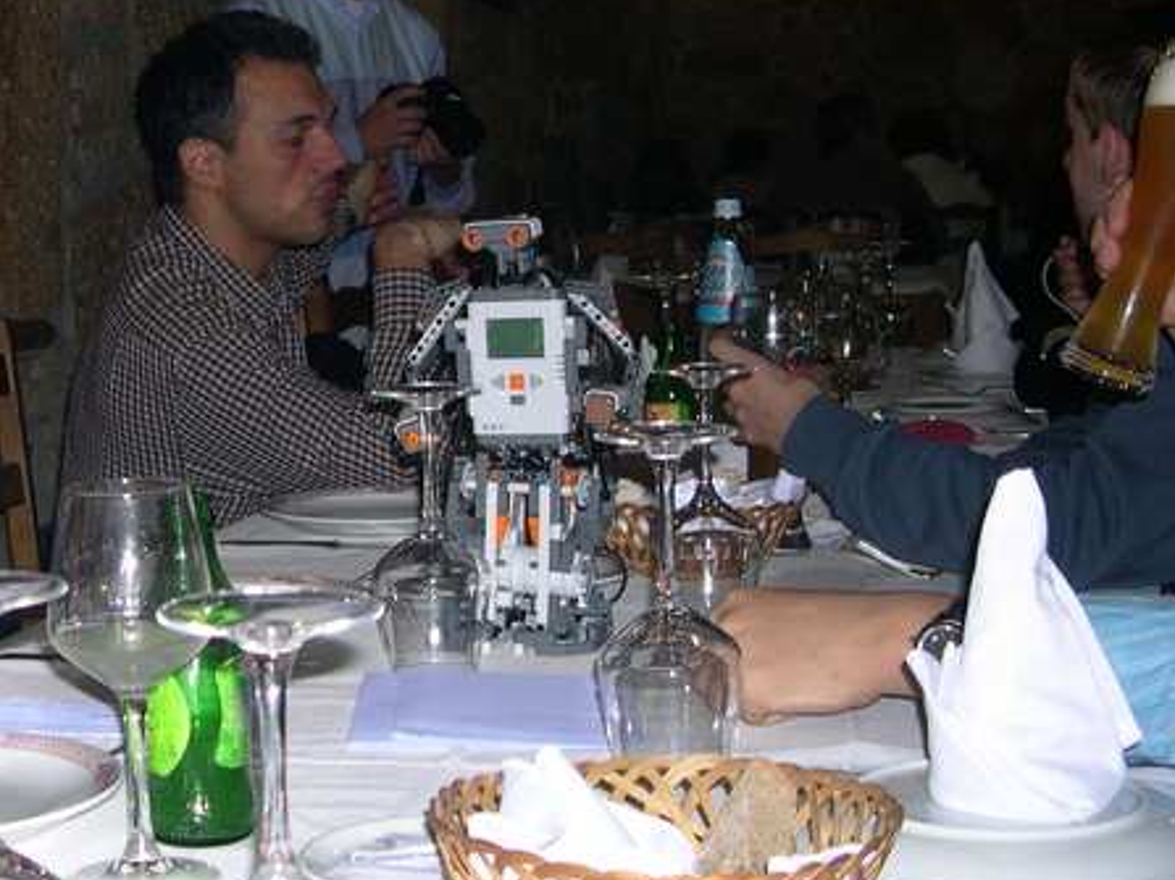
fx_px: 2308
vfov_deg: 21.5
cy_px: 297
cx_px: 292
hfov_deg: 28.2
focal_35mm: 68
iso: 100
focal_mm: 8
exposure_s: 1/60
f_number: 2.8
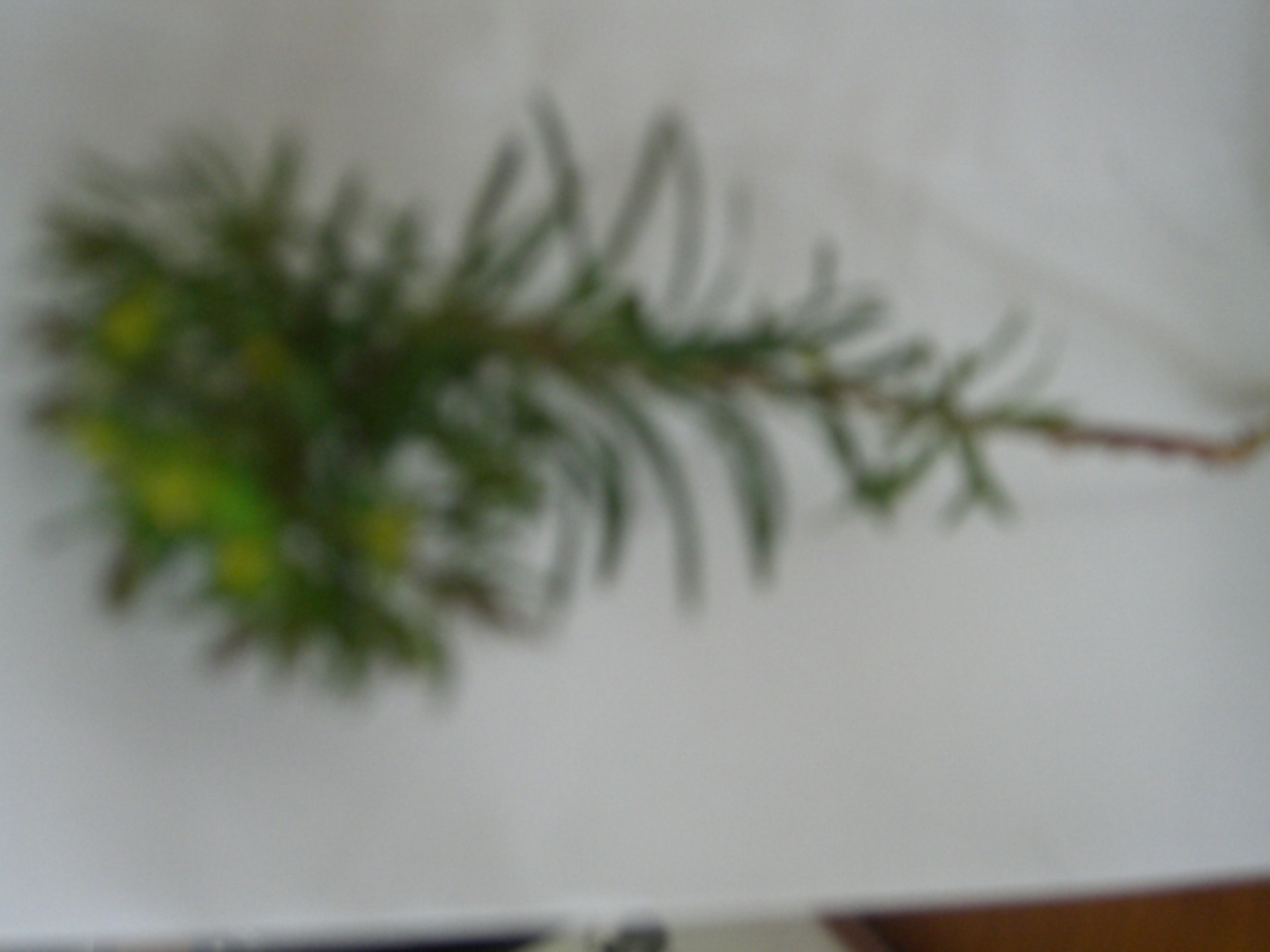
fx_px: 1688
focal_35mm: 46
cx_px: 635
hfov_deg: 41.2
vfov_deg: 31.5
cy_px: 476
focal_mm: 9.5
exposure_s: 1/60
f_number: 3.1
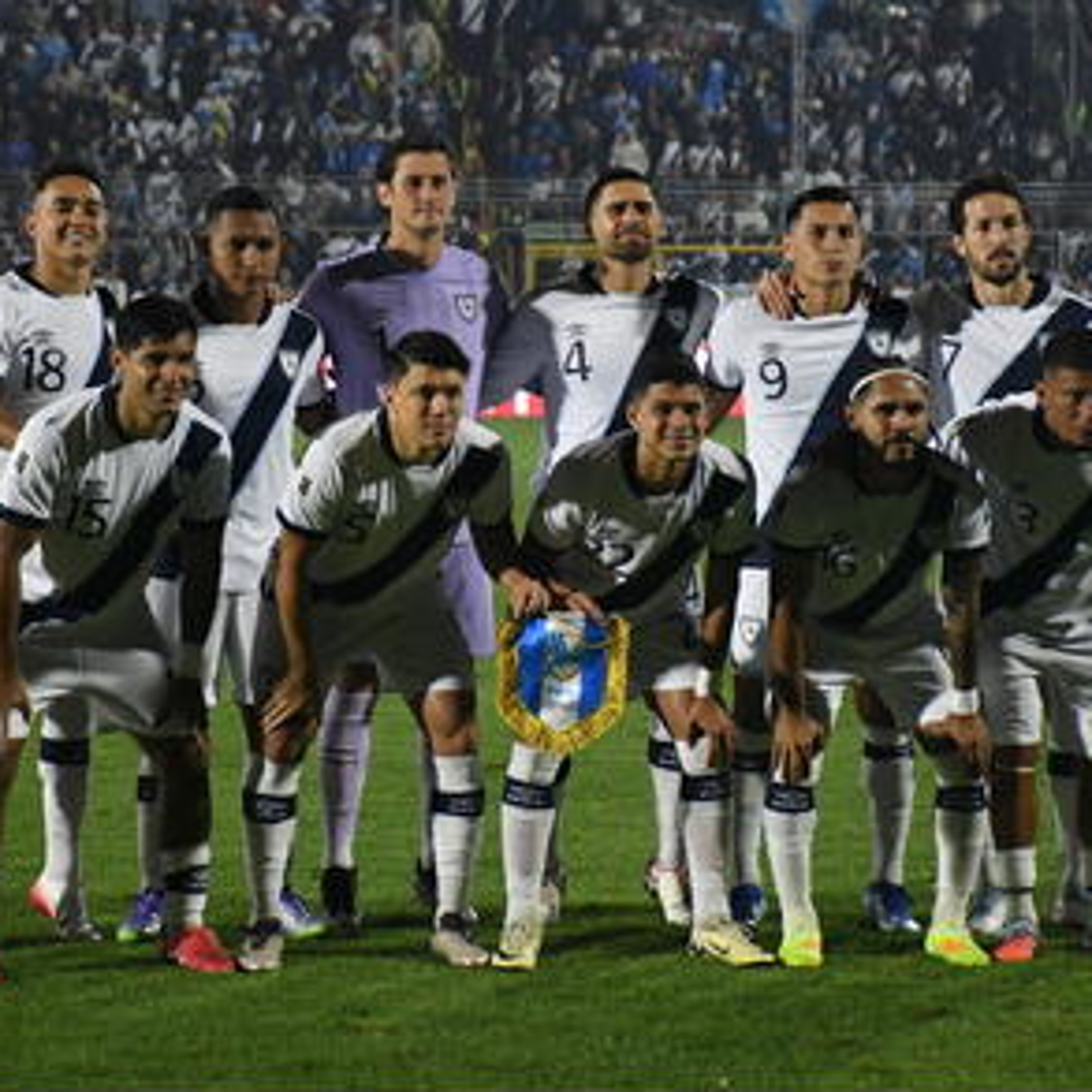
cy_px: 499
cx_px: 555
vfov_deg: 12.0
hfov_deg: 12.0
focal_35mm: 146
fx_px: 5211
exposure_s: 1/800
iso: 5000
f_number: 6.3
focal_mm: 70
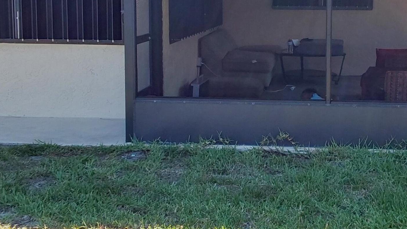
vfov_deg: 18.9
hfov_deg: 33.0
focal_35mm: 63
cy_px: 52
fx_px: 680
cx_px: 274
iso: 50
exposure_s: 1/512
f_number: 1.9
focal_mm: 2.91
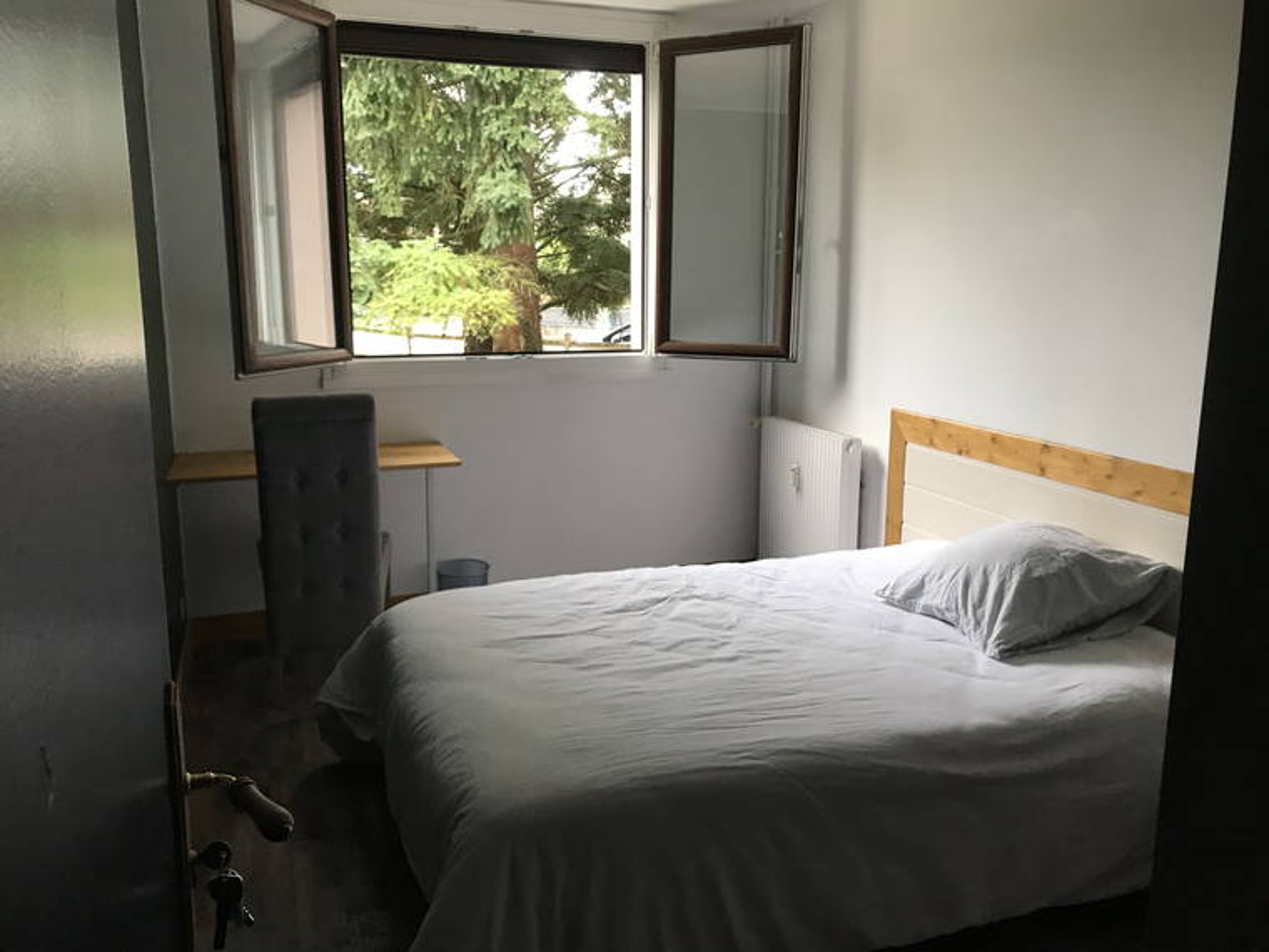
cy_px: 476
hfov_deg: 63.4
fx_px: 1026
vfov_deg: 49.7
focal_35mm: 28
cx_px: 634
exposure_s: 1/25
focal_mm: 3.99
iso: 40
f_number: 1.8
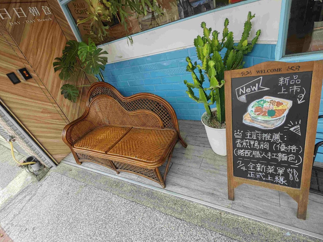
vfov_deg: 81.6
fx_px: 140
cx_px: 159
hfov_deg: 98.2
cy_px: 113
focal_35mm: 15
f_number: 1.8
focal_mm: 2.03
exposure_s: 1/199
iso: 50
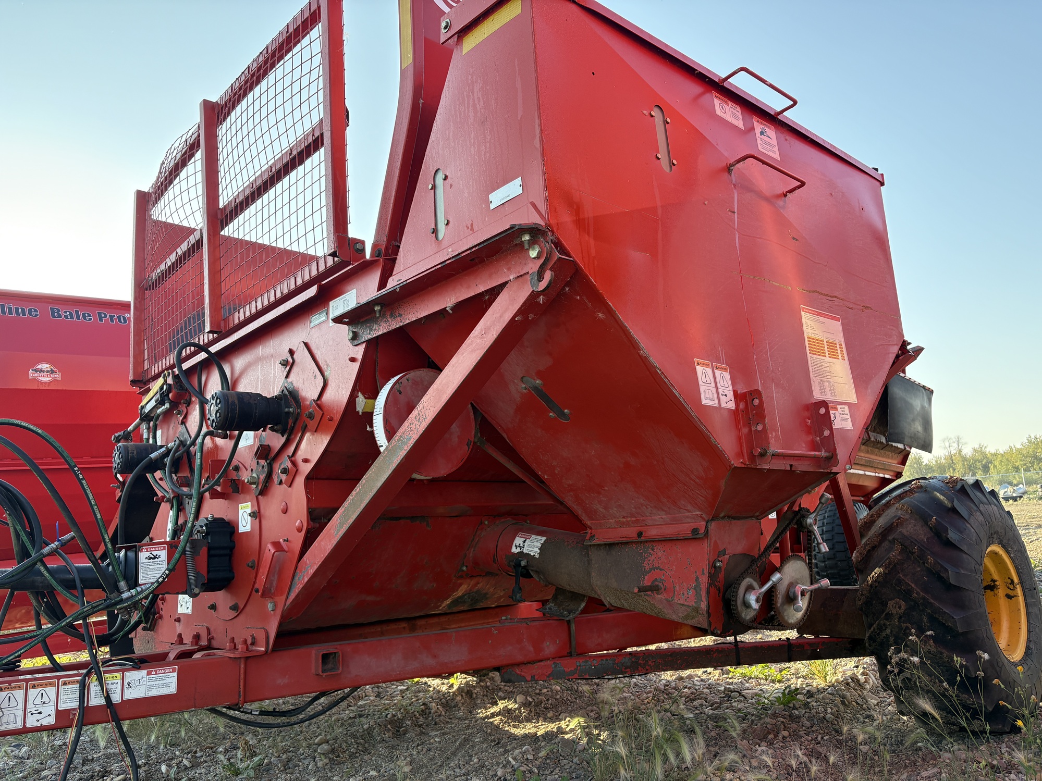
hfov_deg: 67.3
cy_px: 390
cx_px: 521
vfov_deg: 53.1
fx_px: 783
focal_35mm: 26
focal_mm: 5.96
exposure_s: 1/515
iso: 64
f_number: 1.6
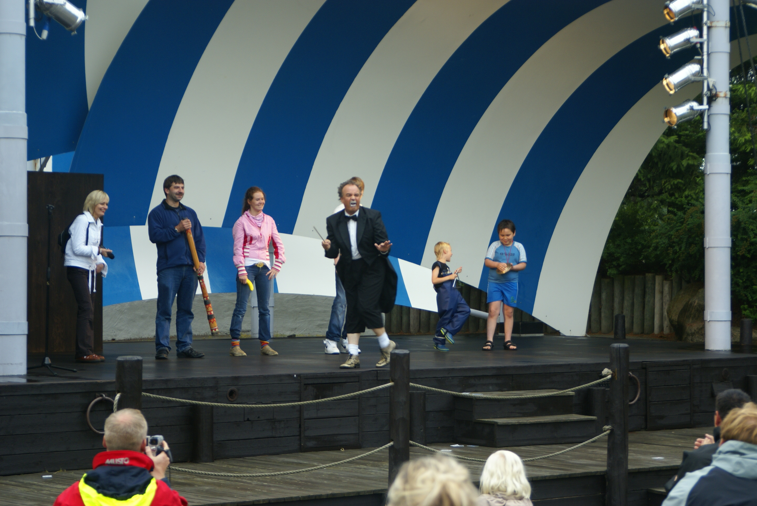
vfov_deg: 18.2
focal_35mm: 75
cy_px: 253
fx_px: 1578
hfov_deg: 27.0
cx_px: 378
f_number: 5
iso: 160
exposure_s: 1/100
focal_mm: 50
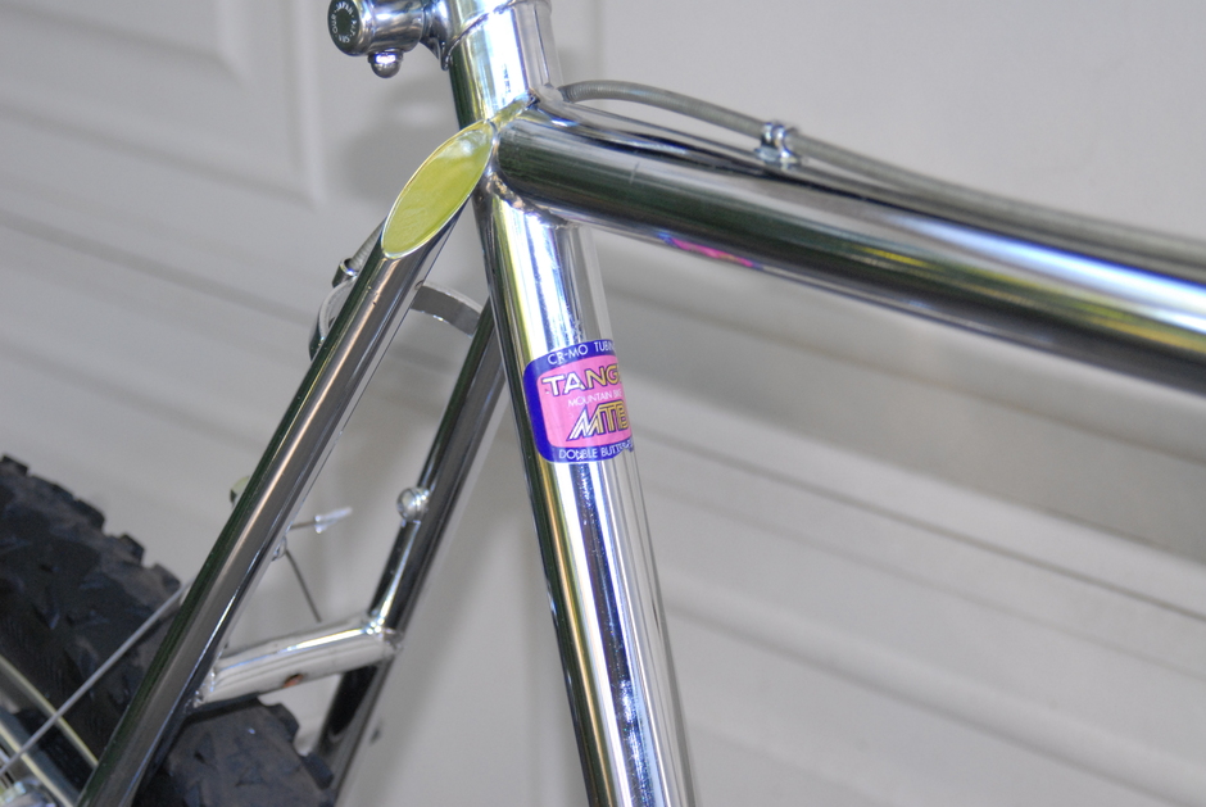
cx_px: 603
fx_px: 3119
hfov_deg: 21.9
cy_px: 404
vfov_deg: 14.7
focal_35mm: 93
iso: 640
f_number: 5
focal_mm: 62
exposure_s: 1/100
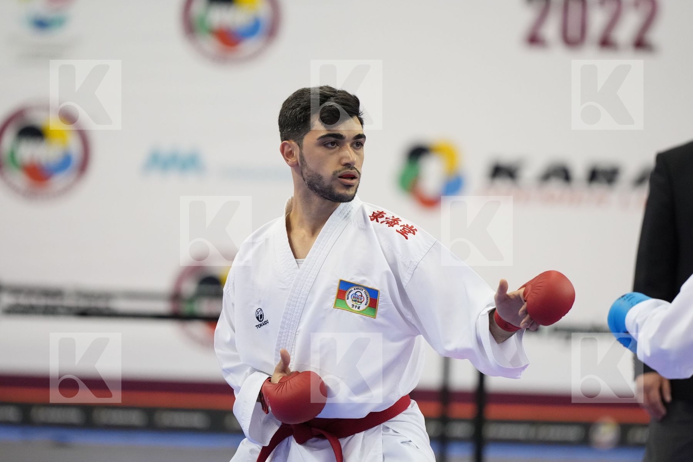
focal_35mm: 286
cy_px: 231
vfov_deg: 4.8
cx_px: 346
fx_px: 5505
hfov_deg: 7.2
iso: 3200
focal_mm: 191
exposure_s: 1/1000
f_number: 2.8
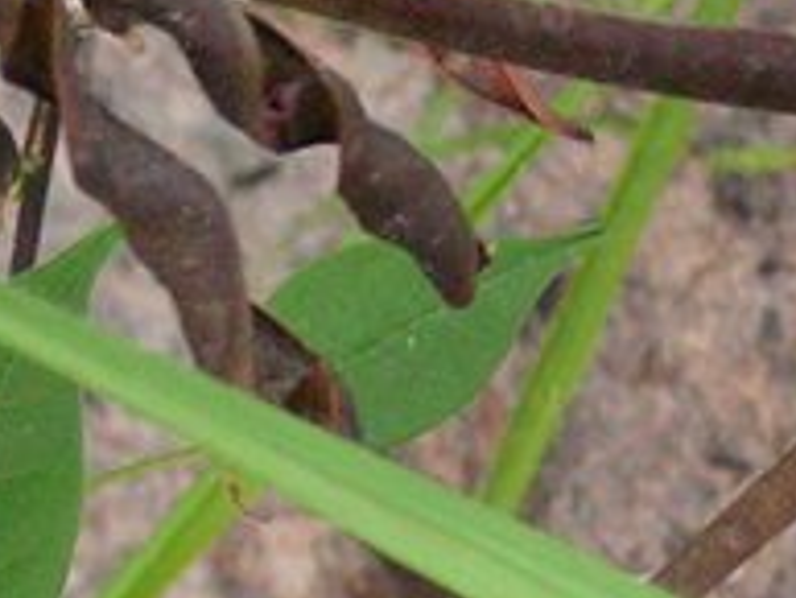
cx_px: 210
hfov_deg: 3.0
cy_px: 932
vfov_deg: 2.2
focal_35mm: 663
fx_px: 15255
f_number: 3.2
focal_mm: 20.8
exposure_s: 1/100
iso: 200
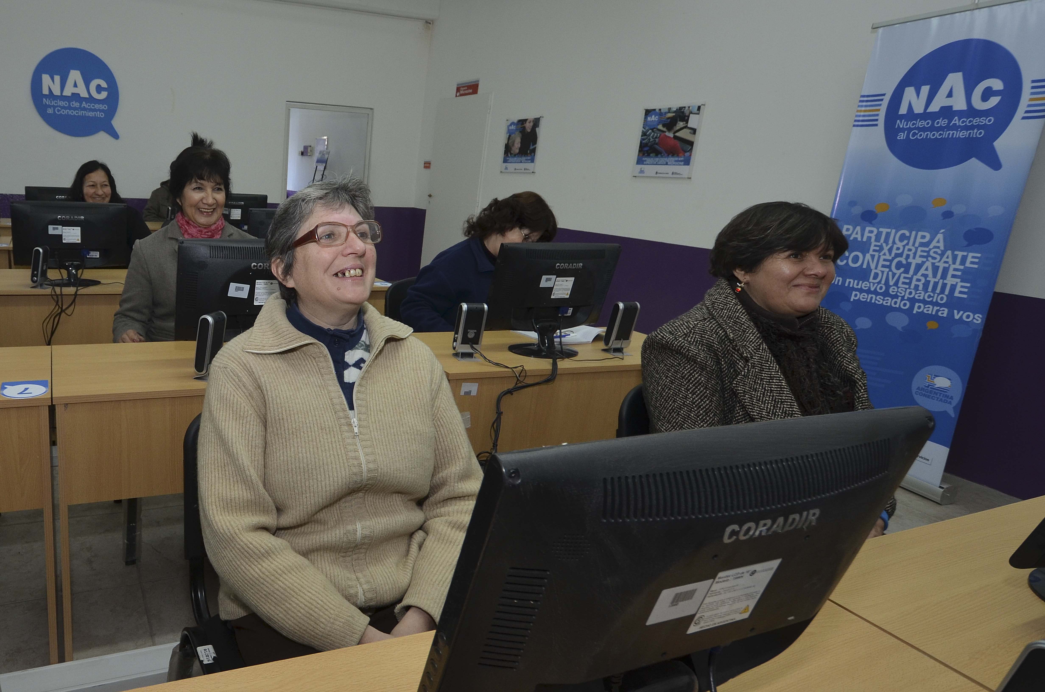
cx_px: 522
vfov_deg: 77.1
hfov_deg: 100.5
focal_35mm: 15
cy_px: 346
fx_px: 435
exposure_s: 1/60
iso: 320
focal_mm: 10
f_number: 5.6
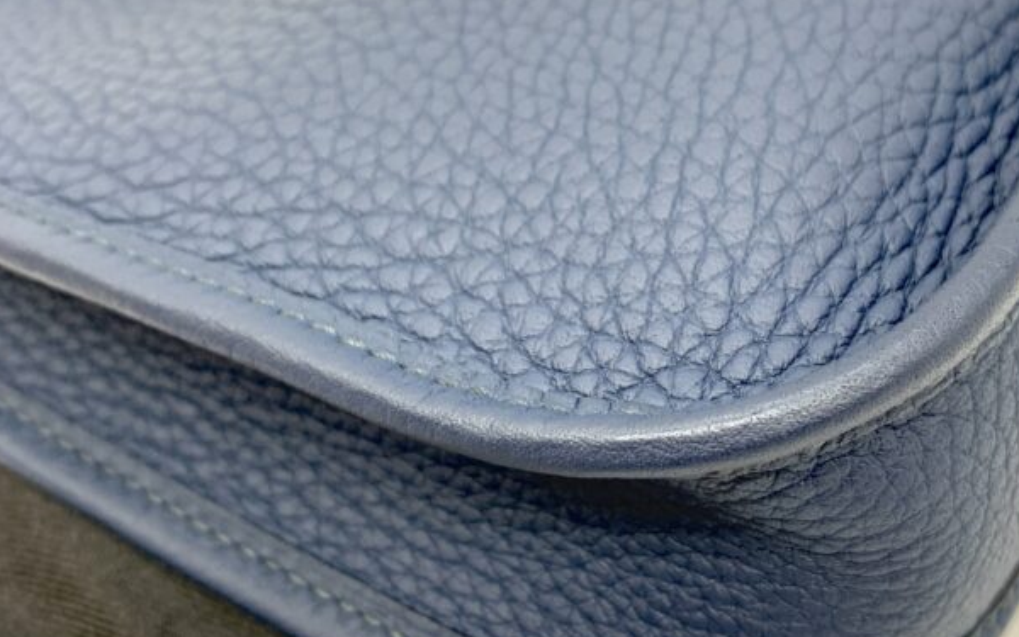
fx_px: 1305
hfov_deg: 42.3
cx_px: 635
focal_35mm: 47
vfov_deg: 27.2
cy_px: 197
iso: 64
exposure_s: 1/50
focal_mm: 4.25
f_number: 1.8
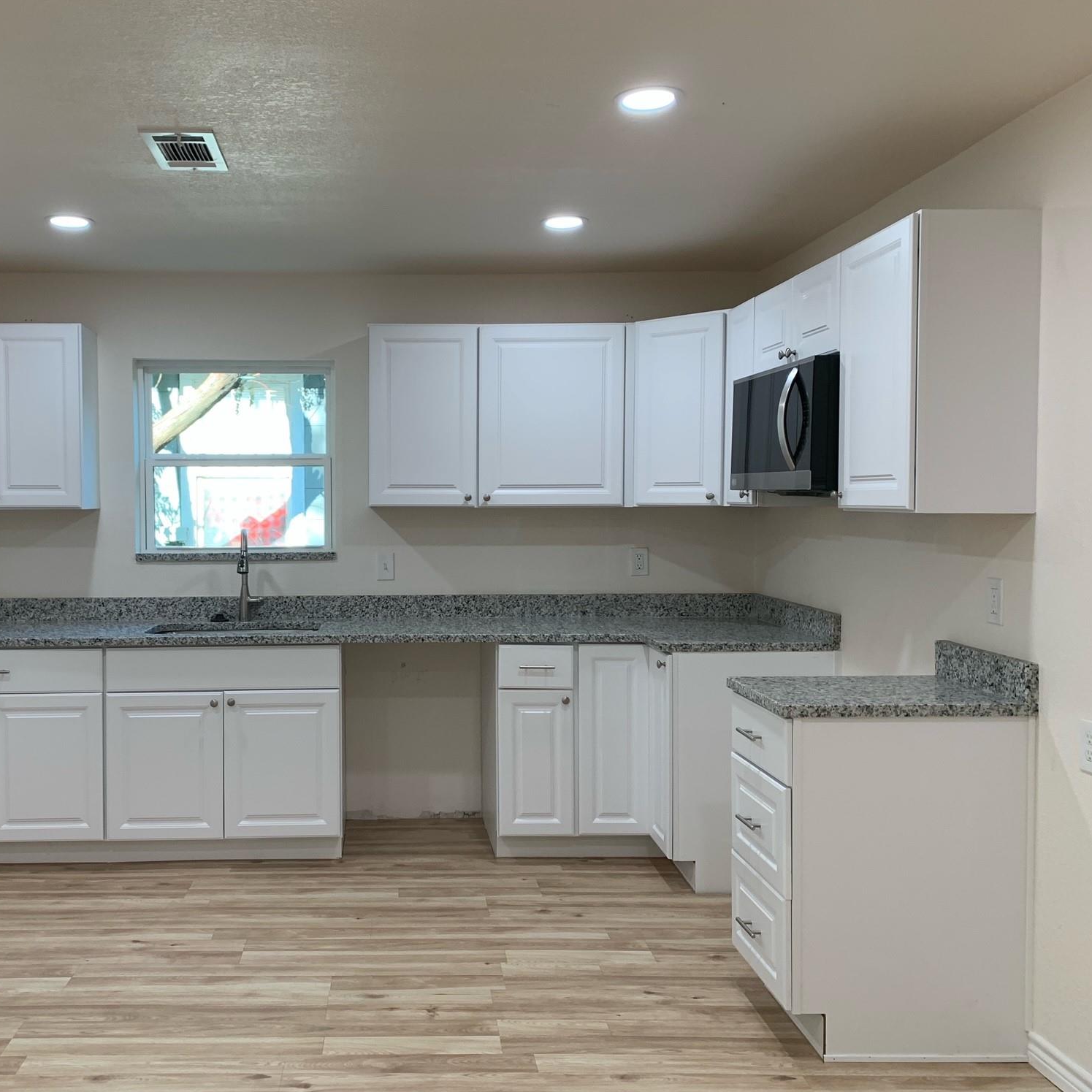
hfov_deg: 51.9
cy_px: 546
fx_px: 1106
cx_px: 400
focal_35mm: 31
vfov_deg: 52.5
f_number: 1.8
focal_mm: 4.25
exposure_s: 1/120
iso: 80
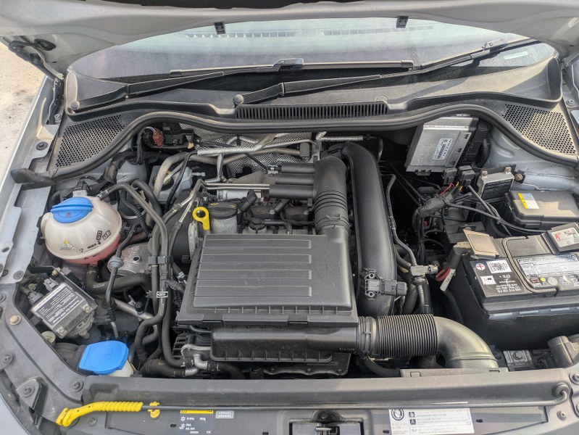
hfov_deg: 69.4
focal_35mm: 25
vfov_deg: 54.9
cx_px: 290
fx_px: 418
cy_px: 218
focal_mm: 5.43
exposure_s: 1/592
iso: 46
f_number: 1.89
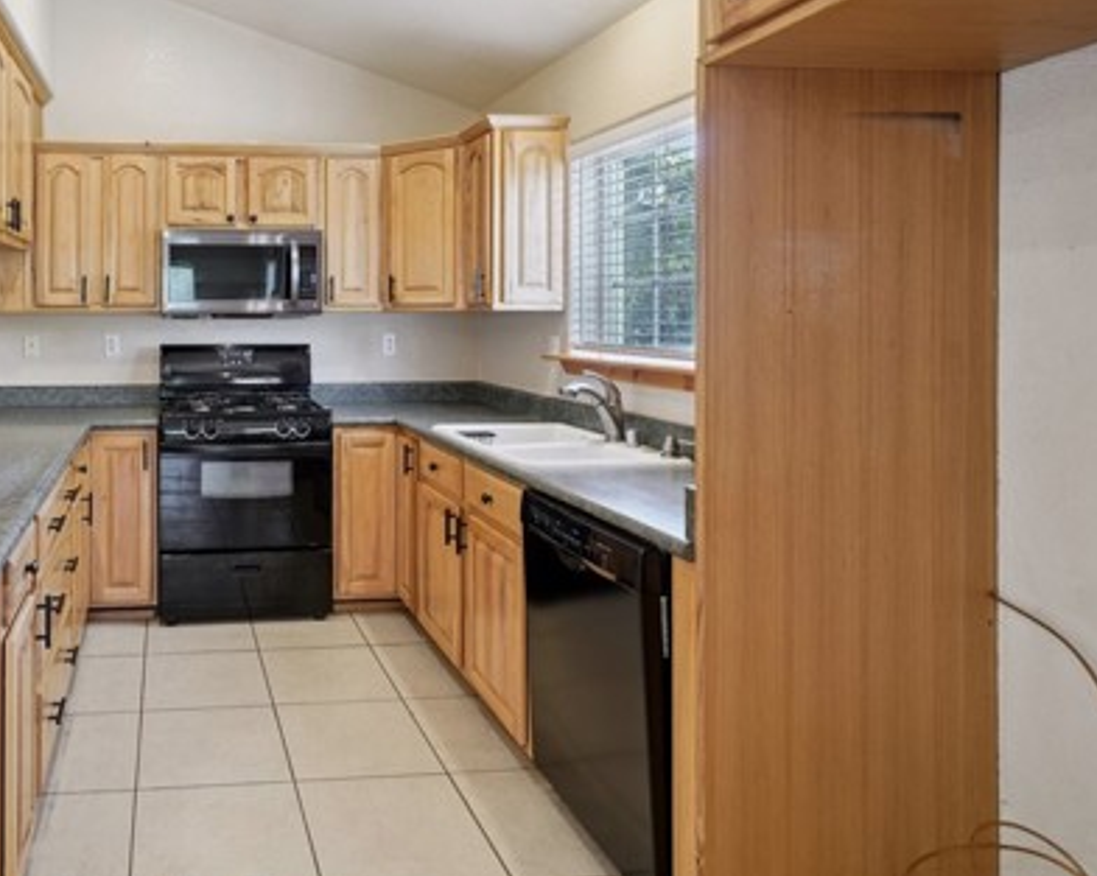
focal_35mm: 23
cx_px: 257
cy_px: 350
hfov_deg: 67.4
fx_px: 746
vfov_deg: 60.3
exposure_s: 1/5
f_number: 8
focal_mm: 15
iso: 400
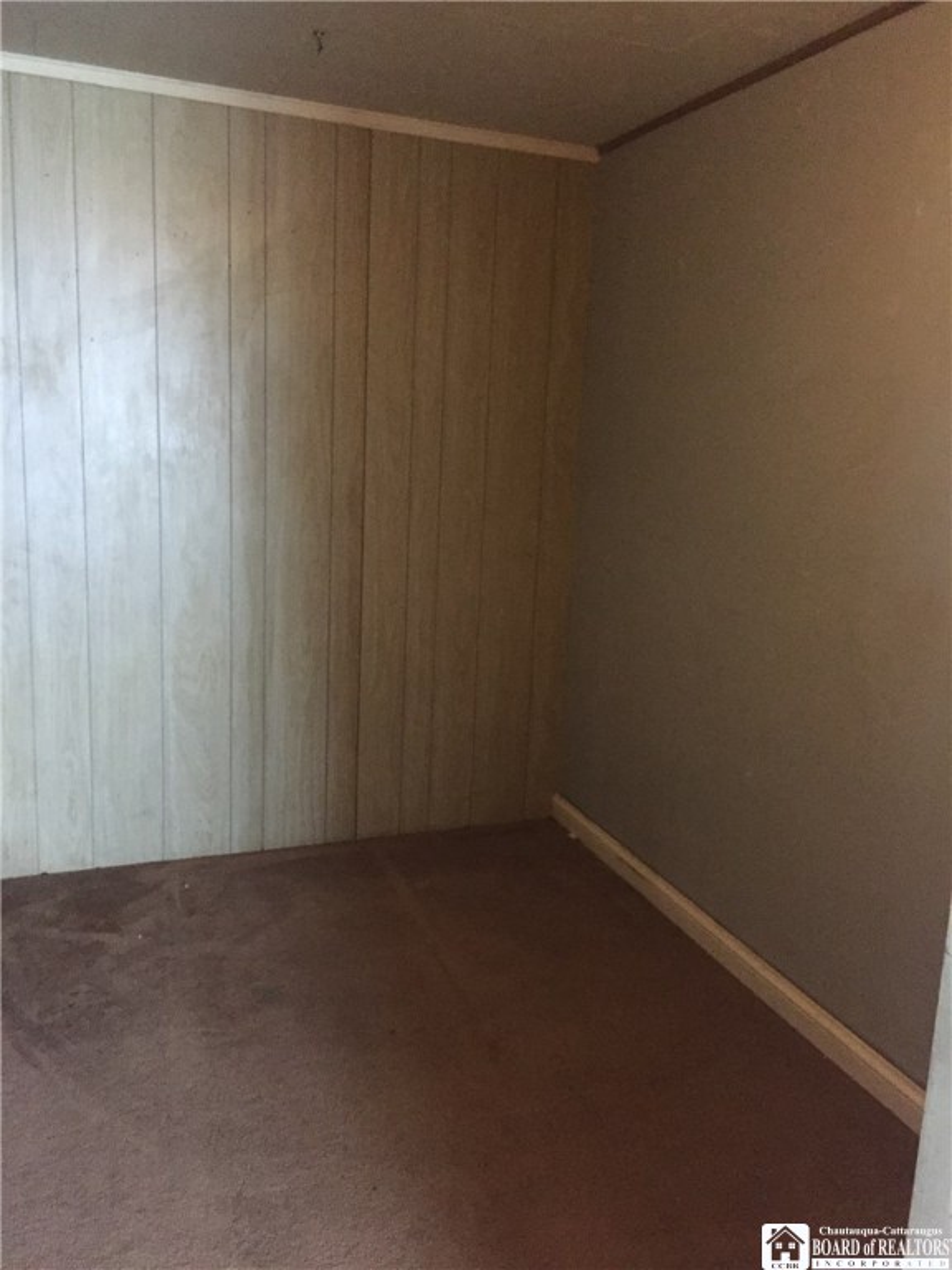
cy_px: 635
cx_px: 476
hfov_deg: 48.2
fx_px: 1063
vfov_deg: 61.7
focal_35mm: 29
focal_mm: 4.15
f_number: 2.2
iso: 400
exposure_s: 1/15
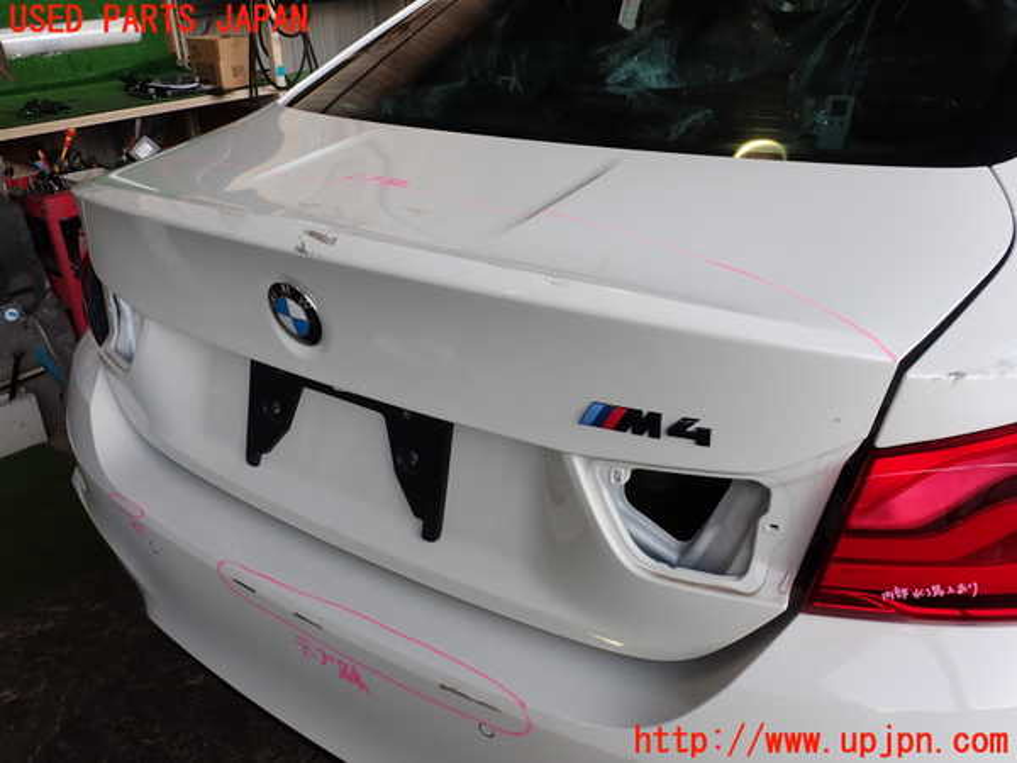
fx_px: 881
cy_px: 382
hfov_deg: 60.0
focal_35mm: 30
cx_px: 508
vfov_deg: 46.8
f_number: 3.2
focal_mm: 5.4
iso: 100
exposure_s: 1/100
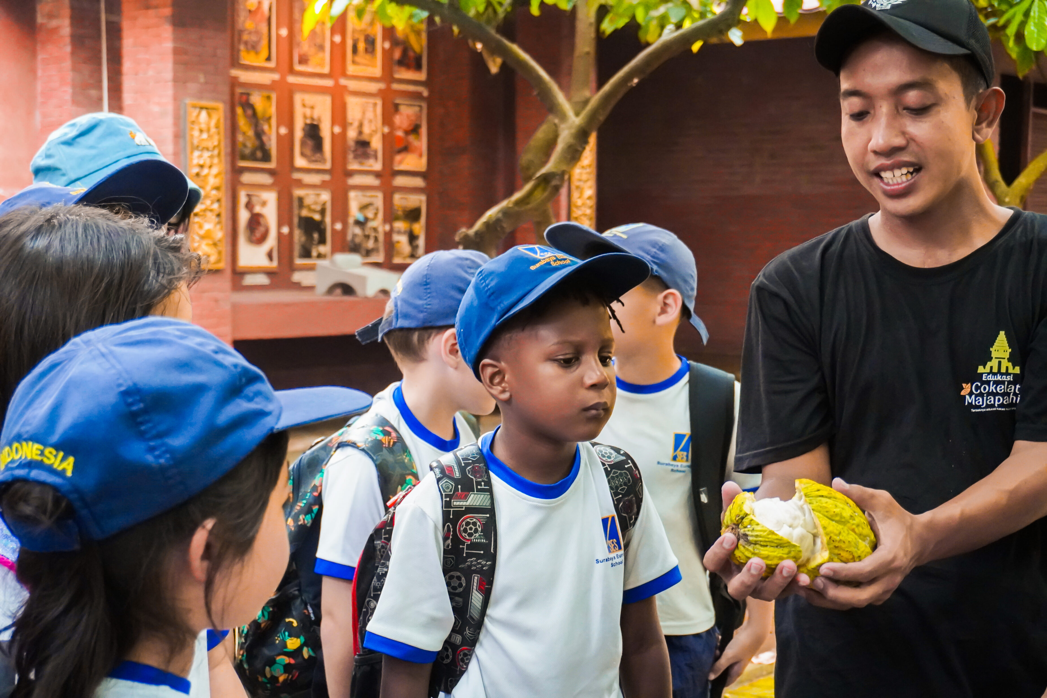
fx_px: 1658
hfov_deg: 35.1
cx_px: 524
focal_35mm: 57
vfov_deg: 23.8
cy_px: 349
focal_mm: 38
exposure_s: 1/160
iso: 5000
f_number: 5.6
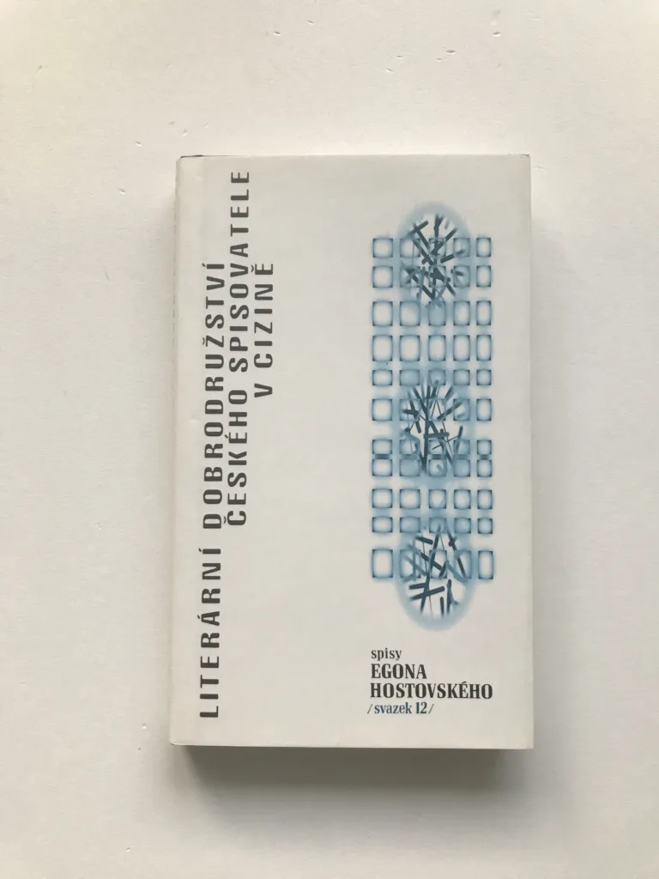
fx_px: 711
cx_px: 330
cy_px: 440
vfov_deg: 63.4
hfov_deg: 49.7
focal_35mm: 28
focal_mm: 3.99
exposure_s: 1/33
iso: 25
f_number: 1.8
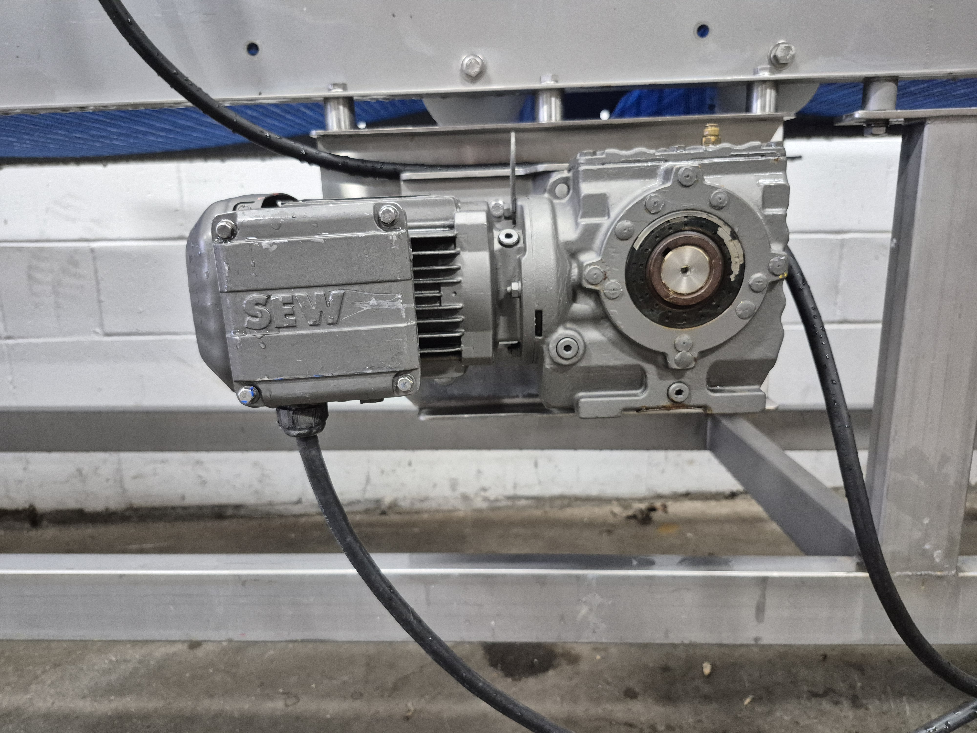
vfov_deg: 58.9
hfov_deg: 73.9
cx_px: 488
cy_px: 366
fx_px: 649
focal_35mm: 23
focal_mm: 5.4
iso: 800
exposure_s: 1/120
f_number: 1.8
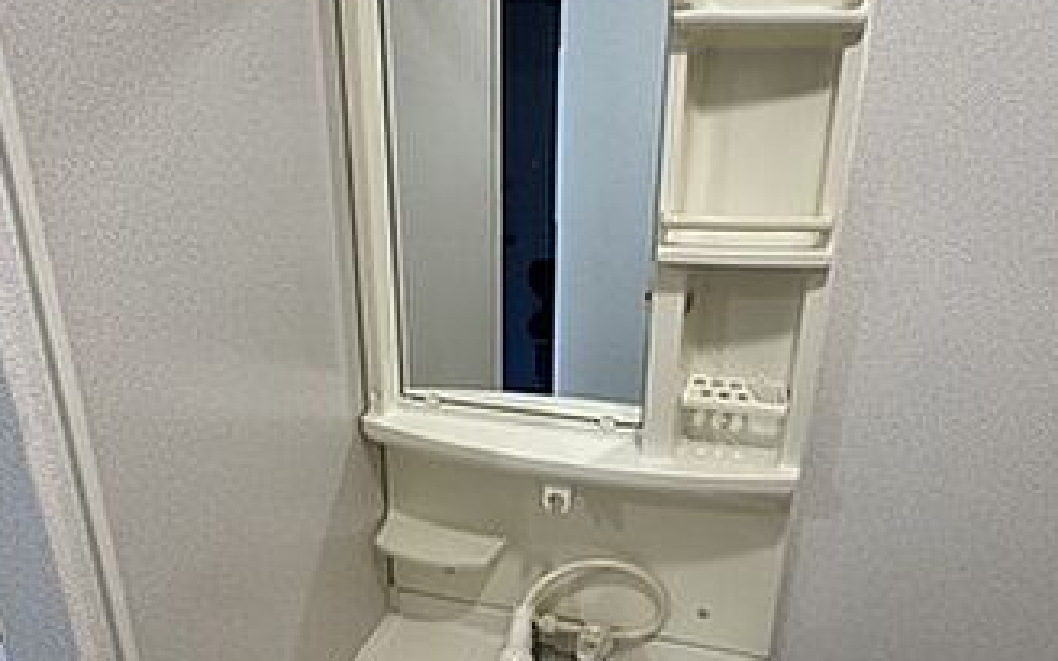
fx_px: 836
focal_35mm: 29
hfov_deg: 64.6
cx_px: 532
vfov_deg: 42.8
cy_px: 416
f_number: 2.2
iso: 250
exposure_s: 1/120
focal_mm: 2.22
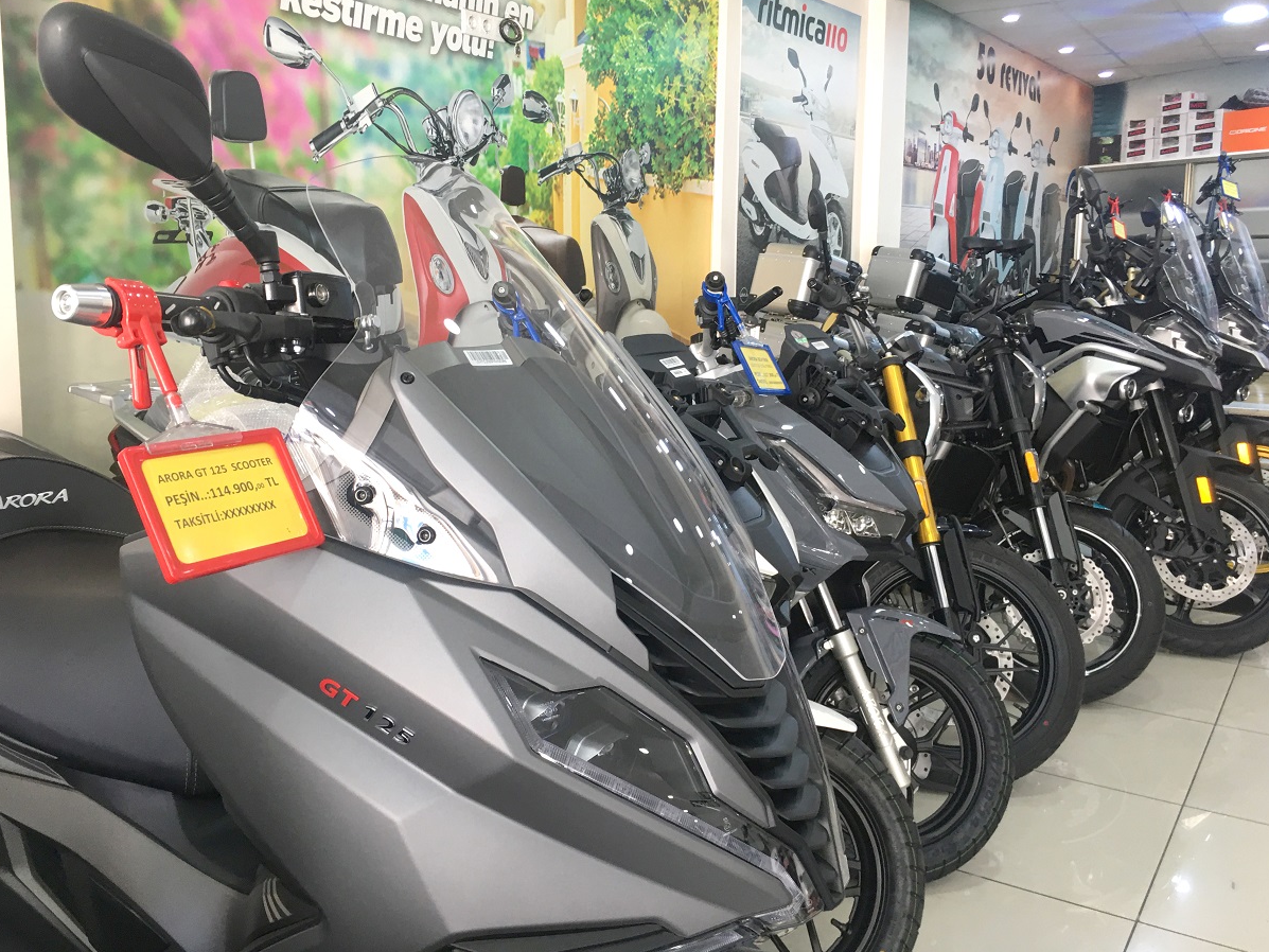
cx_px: 622
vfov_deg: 45.4
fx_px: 1137
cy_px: 444
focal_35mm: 31
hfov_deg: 58.3
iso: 40
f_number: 2.2
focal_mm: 4.15
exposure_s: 1/17
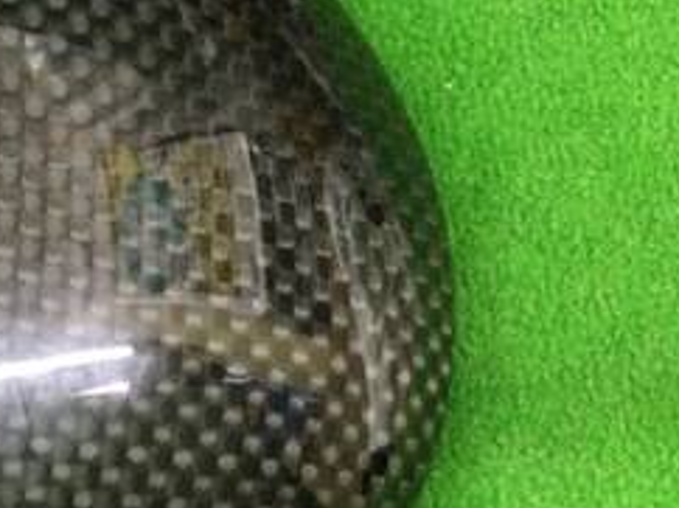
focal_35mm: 82
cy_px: 401
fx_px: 1607
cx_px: -132
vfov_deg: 17.8
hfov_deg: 22.1
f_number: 2.4
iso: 250
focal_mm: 3.3
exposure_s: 1/30
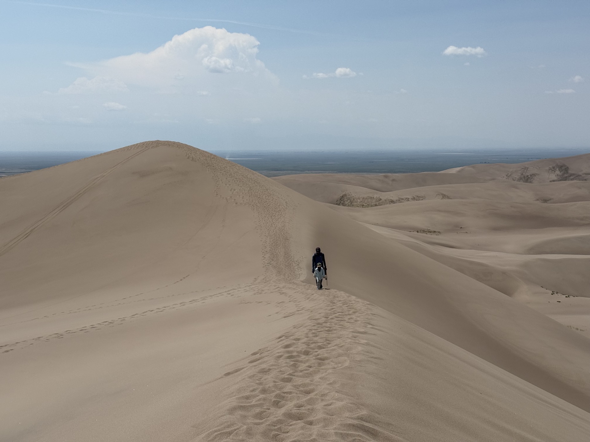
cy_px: 221
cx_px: 295
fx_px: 818
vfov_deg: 30.3
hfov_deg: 39.7
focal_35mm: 48
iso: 64
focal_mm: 6.76
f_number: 1.78
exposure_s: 1/11364
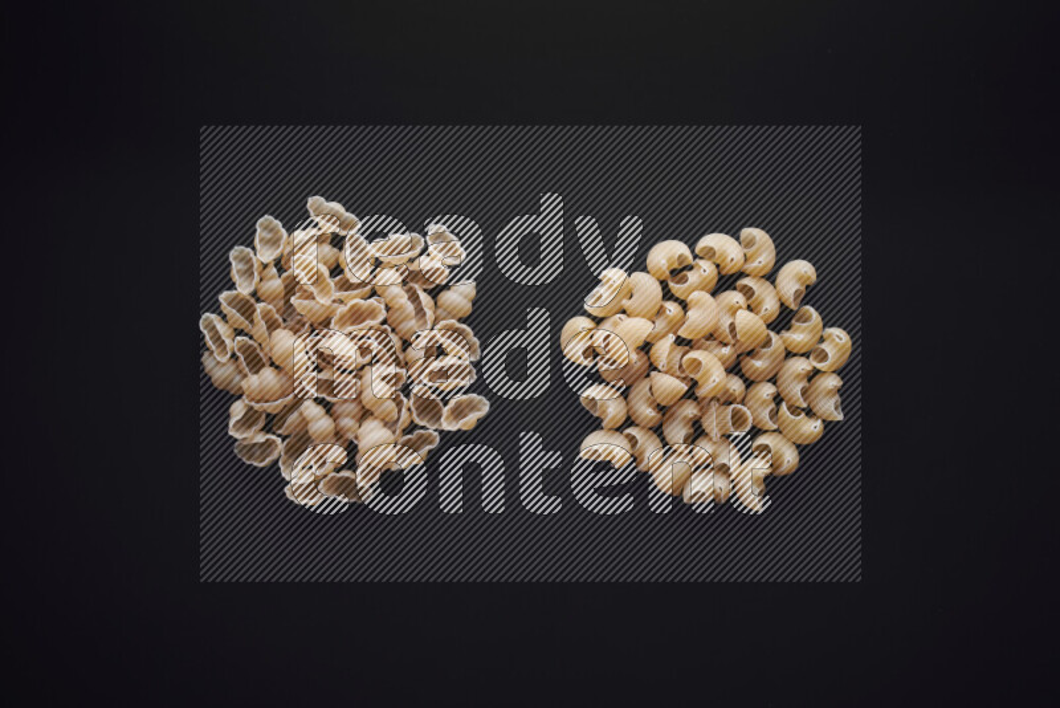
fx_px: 1473
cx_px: 530
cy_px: 354
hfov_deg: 39.6
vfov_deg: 27.0
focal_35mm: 50
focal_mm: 50
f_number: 8
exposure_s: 1/100
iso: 100
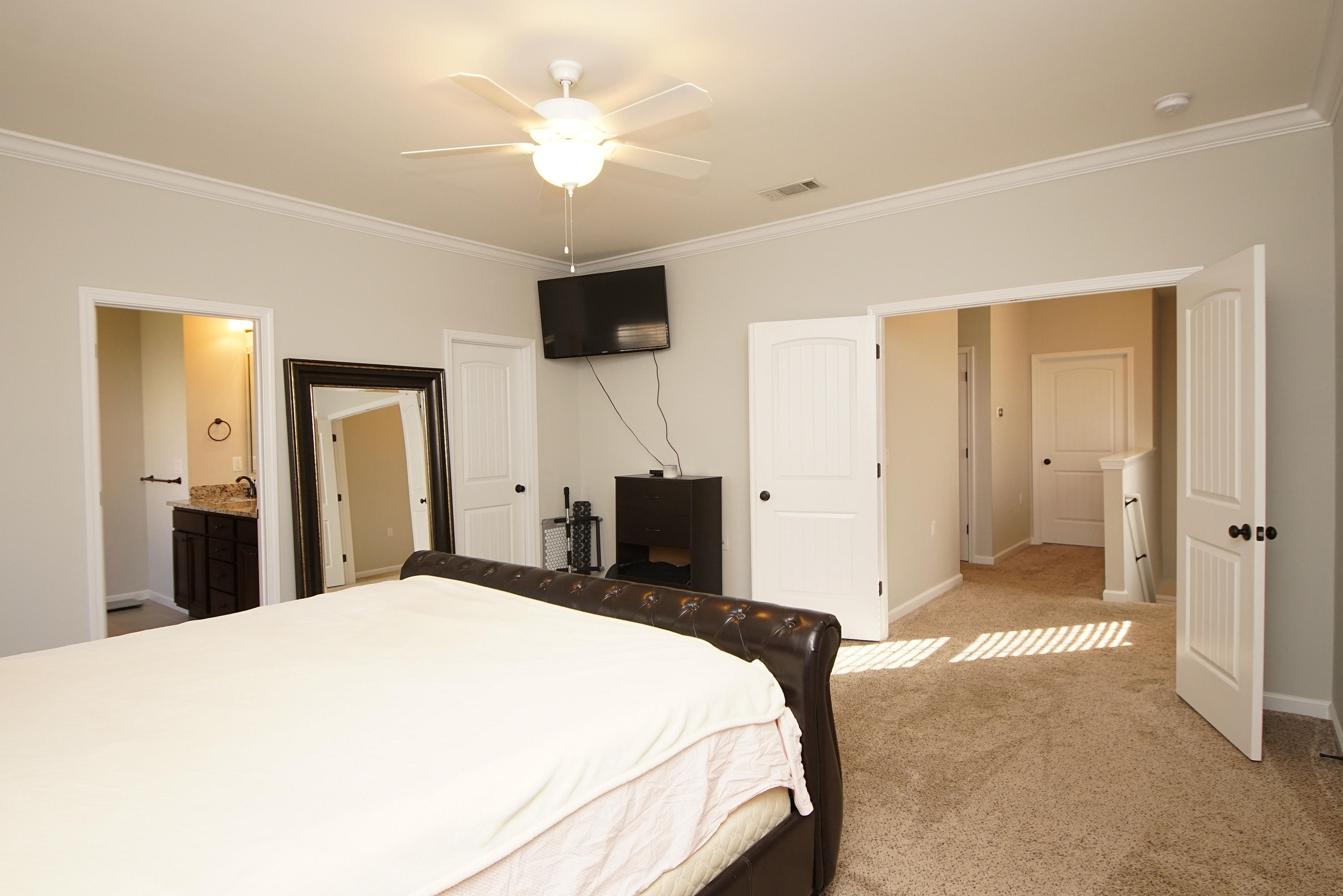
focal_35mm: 18
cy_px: 448
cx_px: 672
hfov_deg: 90.0
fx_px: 672
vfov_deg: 67.4
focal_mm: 12
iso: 640
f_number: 4.5
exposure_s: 1/60
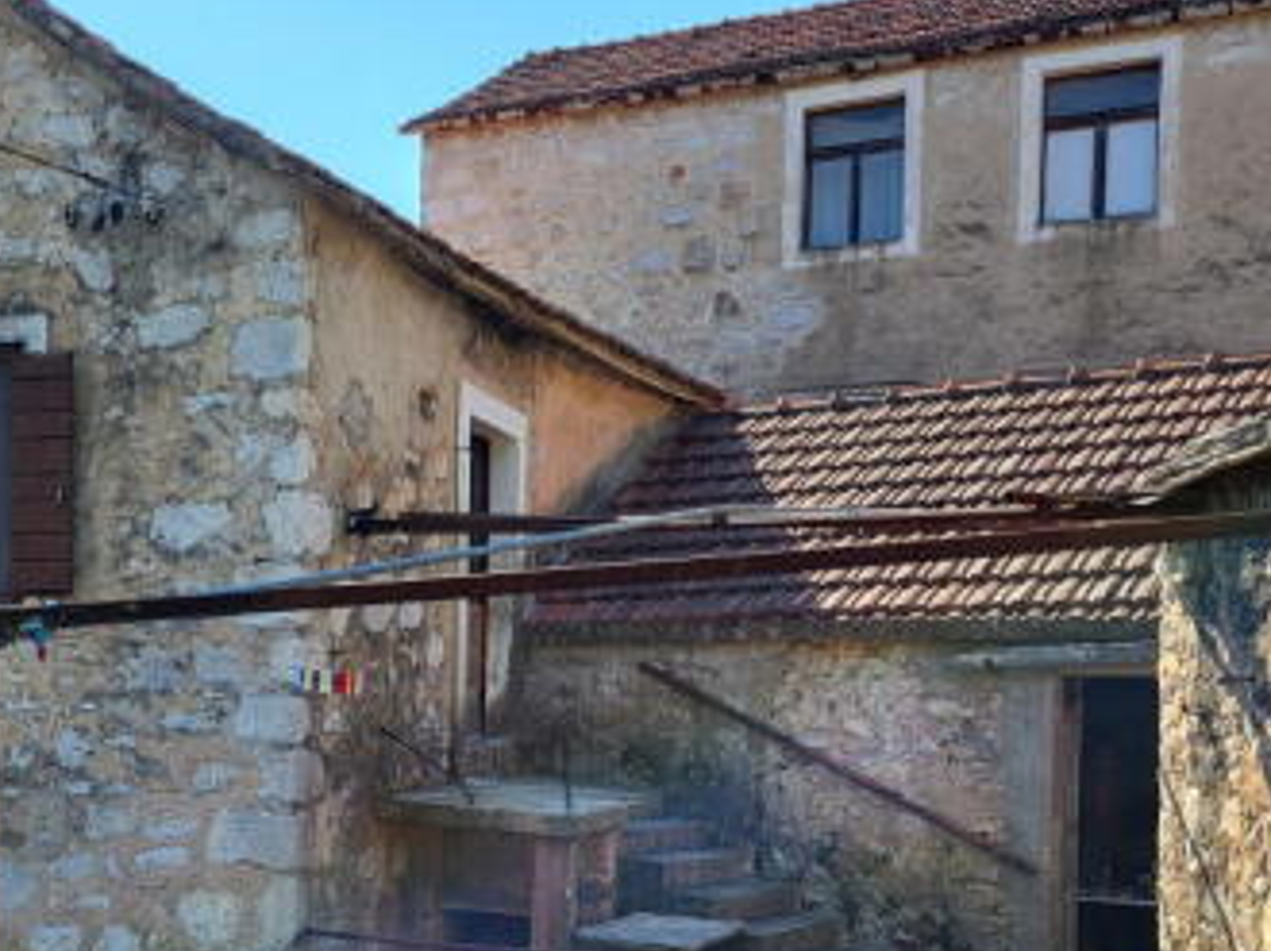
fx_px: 1688
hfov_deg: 40.9
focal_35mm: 46
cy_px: 764
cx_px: 456
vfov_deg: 30.7
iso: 40
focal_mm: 5.4
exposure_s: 1/1238
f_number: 1.8
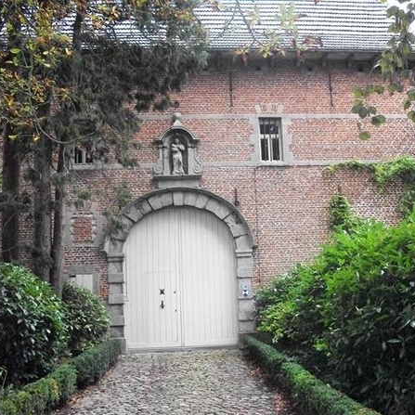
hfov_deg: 43.8
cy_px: 208
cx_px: 222
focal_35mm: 38
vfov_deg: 43.9
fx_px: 515
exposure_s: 1/125
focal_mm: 5.7
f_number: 2.9
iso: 636
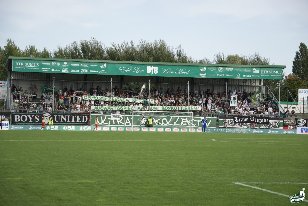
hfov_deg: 19.8
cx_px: 154
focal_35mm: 103
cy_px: 103
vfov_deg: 13.3
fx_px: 881
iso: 100
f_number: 5.6
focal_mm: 69
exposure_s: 1/320
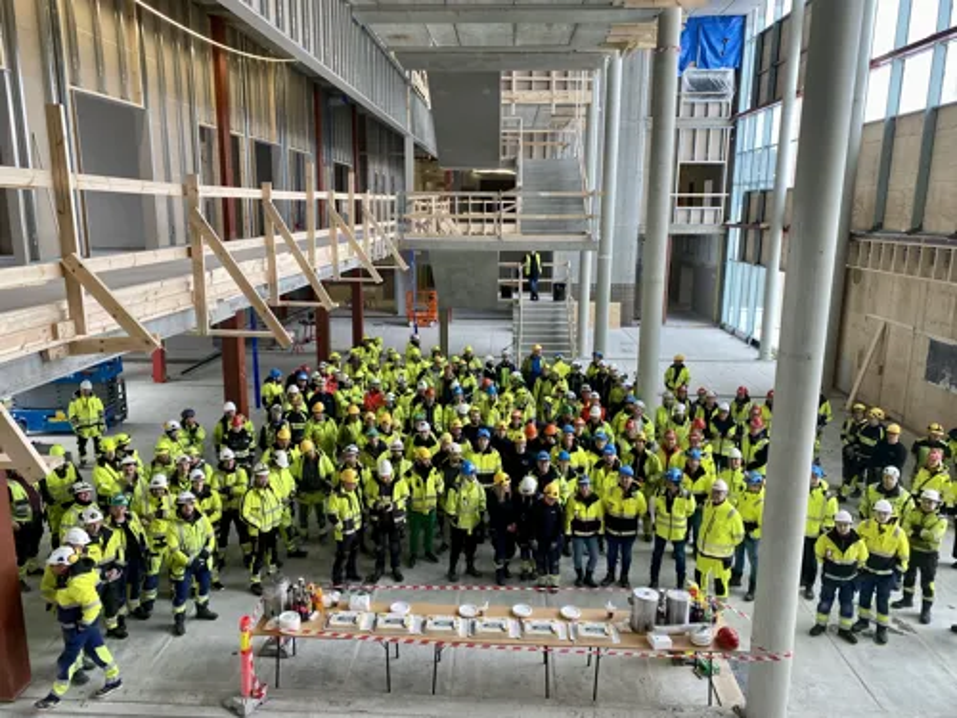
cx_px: 478
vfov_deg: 53.1
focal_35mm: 26
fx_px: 719
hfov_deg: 67.3
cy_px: 359
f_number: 1.8
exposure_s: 1/100
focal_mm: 4.25
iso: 64
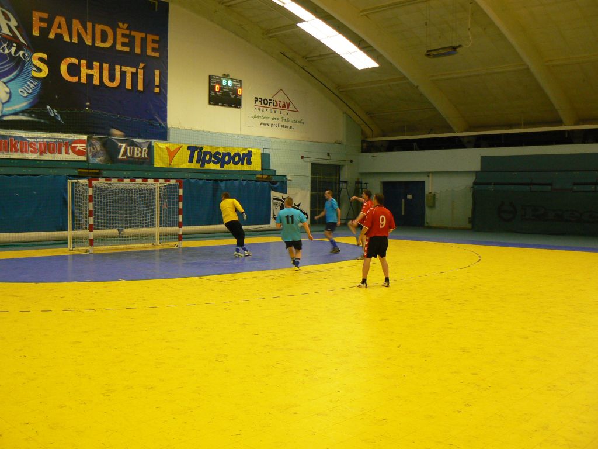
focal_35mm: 36
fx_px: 622
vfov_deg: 39.7
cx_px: 299
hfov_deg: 51.4
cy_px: 224
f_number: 2.8
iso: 200
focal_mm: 6
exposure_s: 1/50
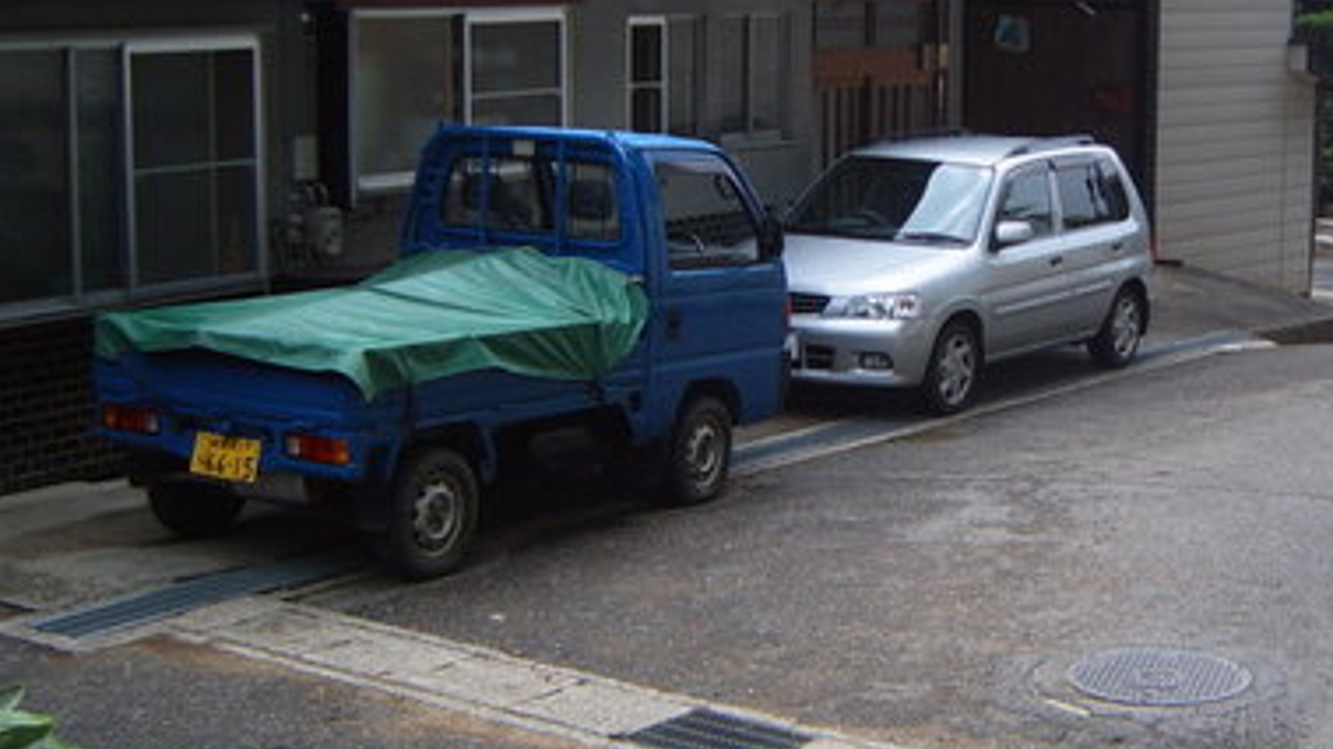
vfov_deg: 17.7
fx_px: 2403
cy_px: 295
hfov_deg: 30.5
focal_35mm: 68
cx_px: 1006
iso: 63
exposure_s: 1/45
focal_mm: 6.2
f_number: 2.9
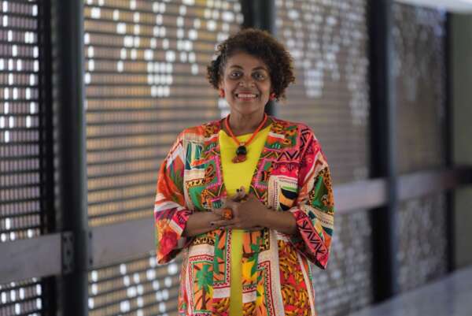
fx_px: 2598
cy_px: 158
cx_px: 236
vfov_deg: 6.9
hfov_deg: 10.4
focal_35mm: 198
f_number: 4
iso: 640
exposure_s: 1/125
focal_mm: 198
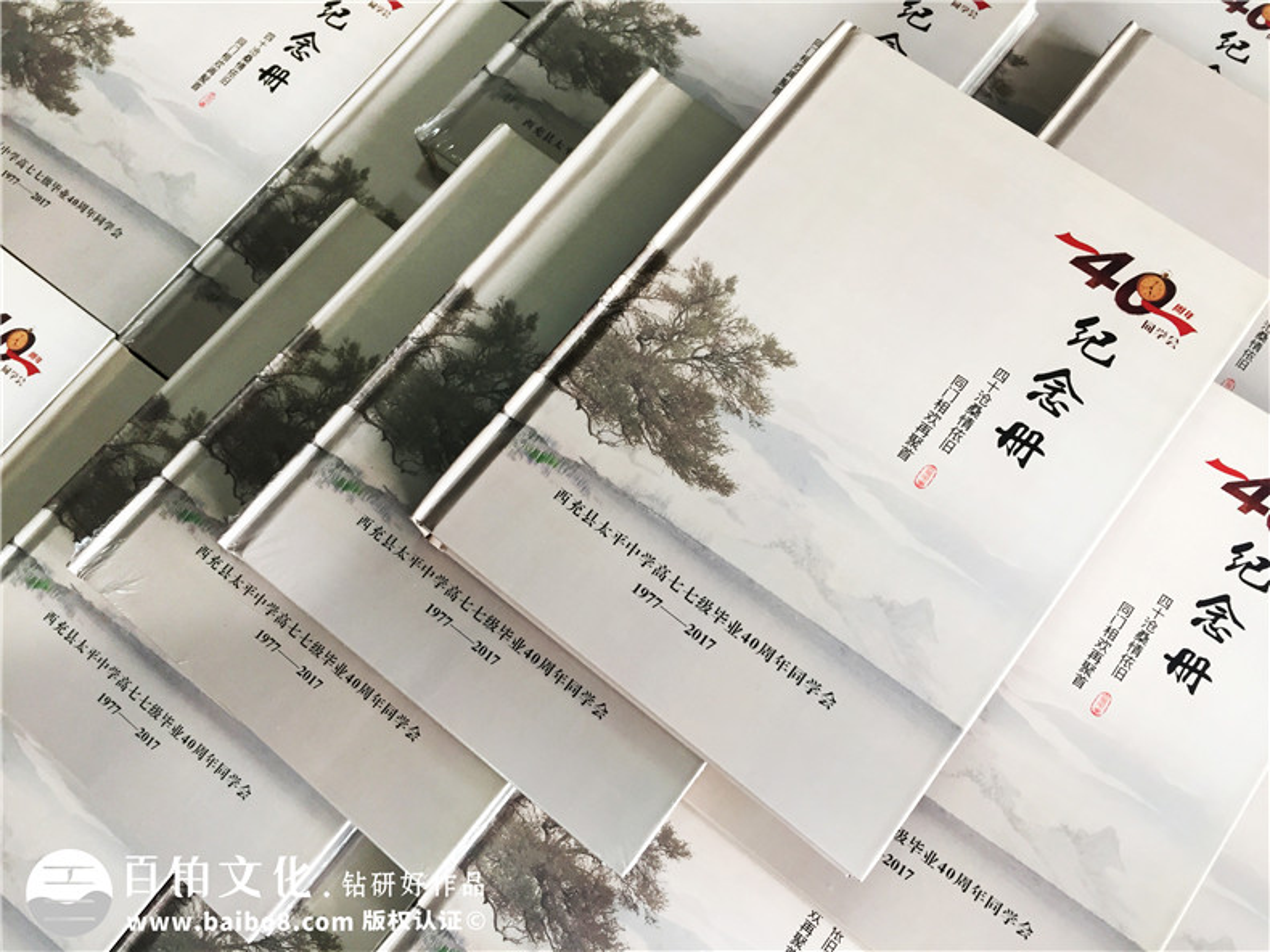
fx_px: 1064
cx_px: 635
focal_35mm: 29
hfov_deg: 61.7
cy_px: 476
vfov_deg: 48.2
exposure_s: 1/33
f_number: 2.2
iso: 40
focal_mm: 4.15
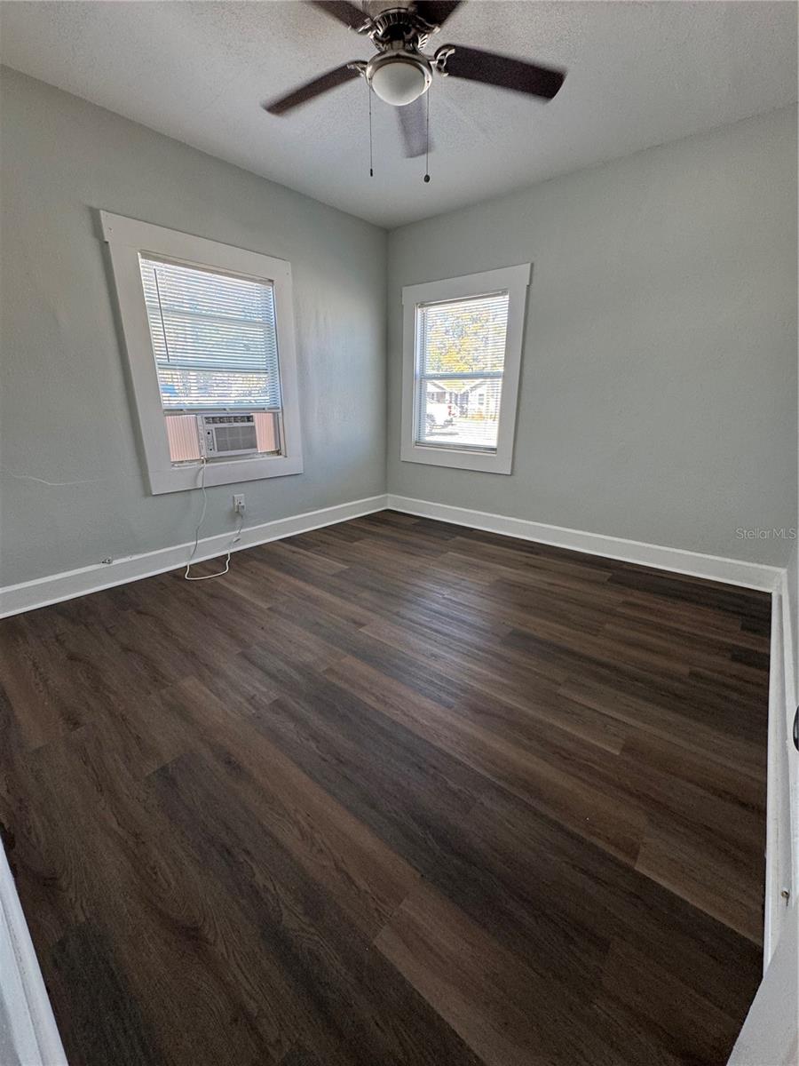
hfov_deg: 85.7
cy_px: 533
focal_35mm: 14
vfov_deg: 102.1
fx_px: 431
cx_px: 400
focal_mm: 2.22
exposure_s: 1/120
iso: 125
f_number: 2.2
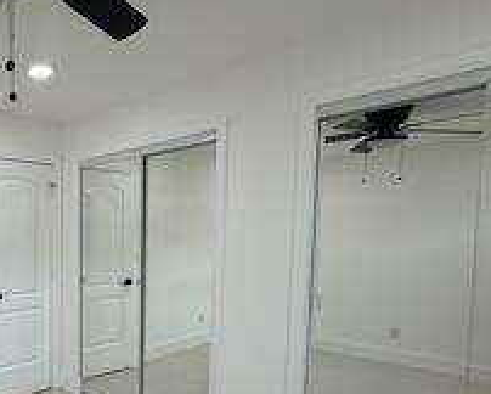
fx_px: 393
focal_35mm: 27
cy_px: 263
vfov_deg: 52.2
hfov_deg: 52.4
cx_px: 12
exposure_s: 1/119
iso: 64
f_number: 2.2
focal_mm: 2.22
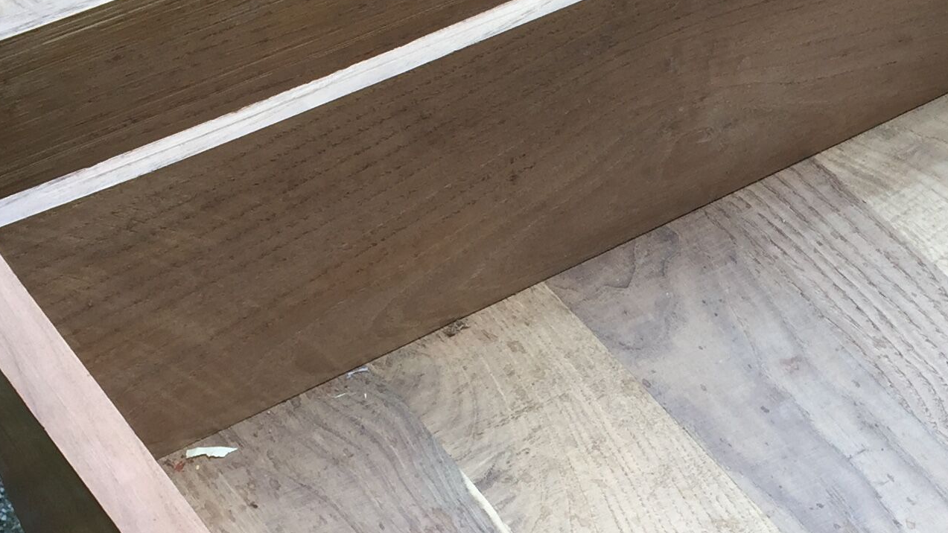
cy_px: 531
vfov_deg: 14.7
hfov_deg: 25.6
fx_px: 2036
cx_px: 803
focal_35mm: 81
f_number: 2.2
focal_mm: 4.15
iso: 32
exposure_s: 1/100
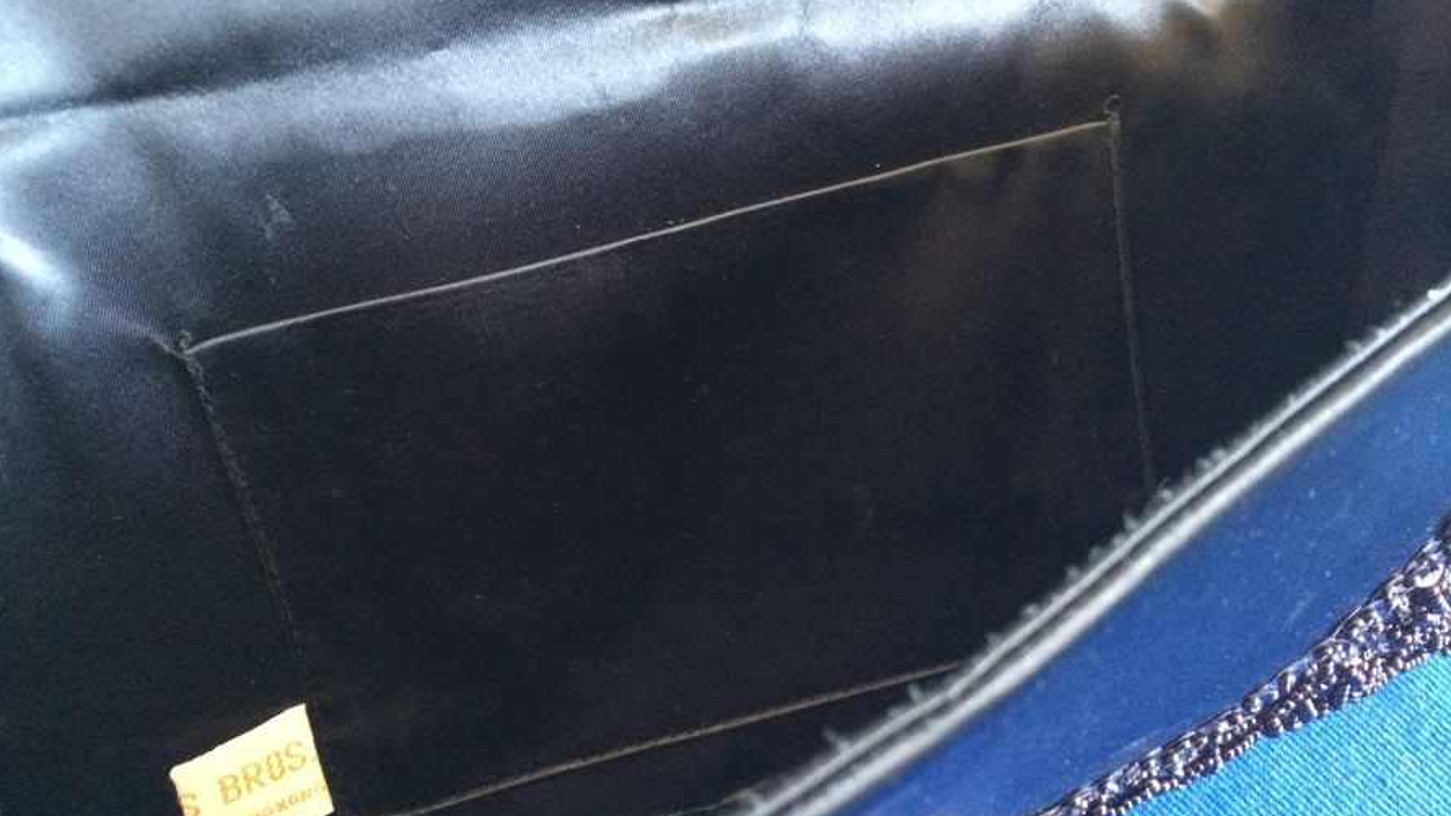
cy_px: 439
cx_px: 726
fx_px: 1270
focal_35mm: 33
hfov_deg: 59.5
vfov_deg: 35.6
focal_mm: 4.12
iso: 320
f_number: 2.2
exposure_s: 1/20
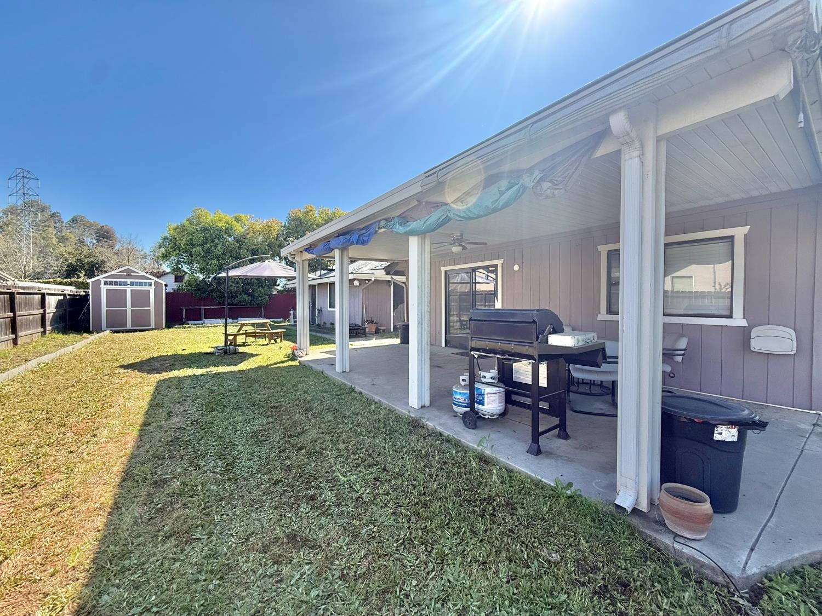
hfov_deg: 102.1
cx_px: 411
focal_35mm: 14
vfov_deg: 85.7
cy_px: 308
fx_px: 332
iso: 64
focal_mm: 2.22
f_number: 2.2
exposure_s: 1/779
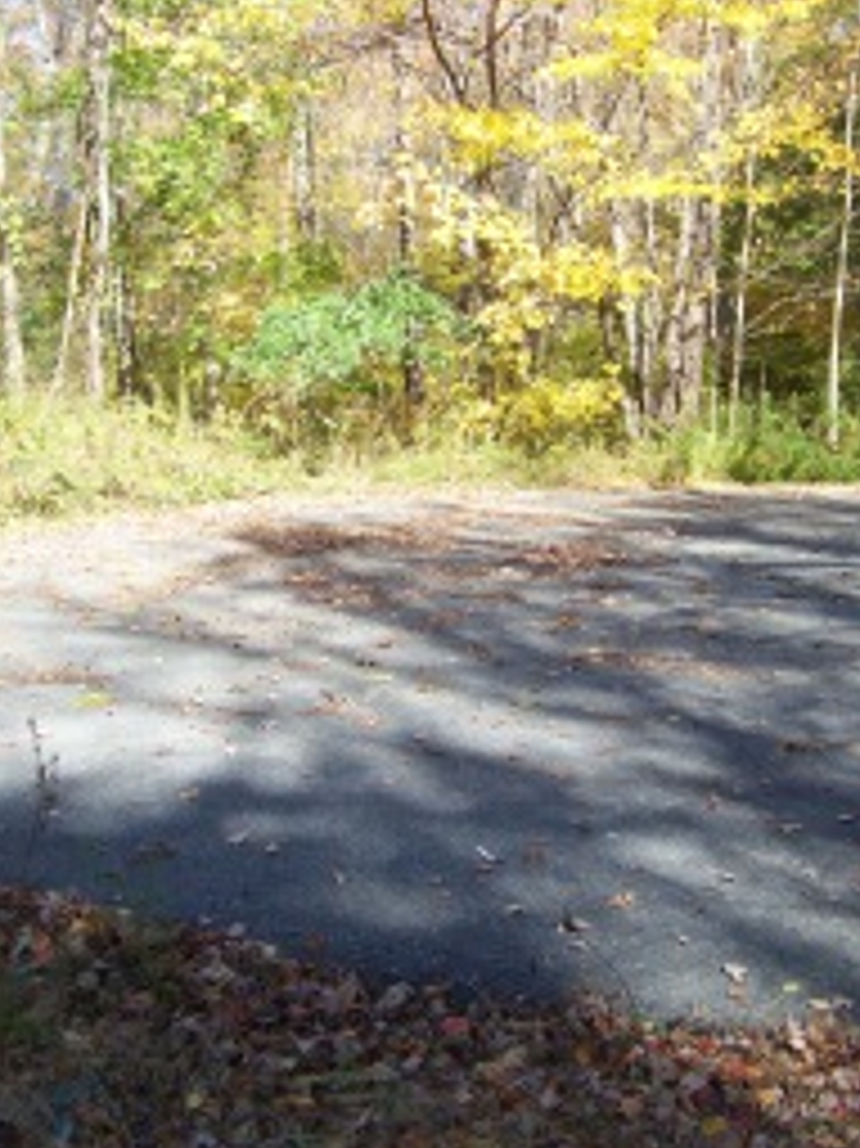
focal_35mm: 49
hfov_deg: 29.5
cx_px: 547
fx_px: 1625
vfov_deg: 38.9
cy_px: 581
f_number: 2.8
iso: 65
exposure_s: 1/250
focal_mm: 5.85
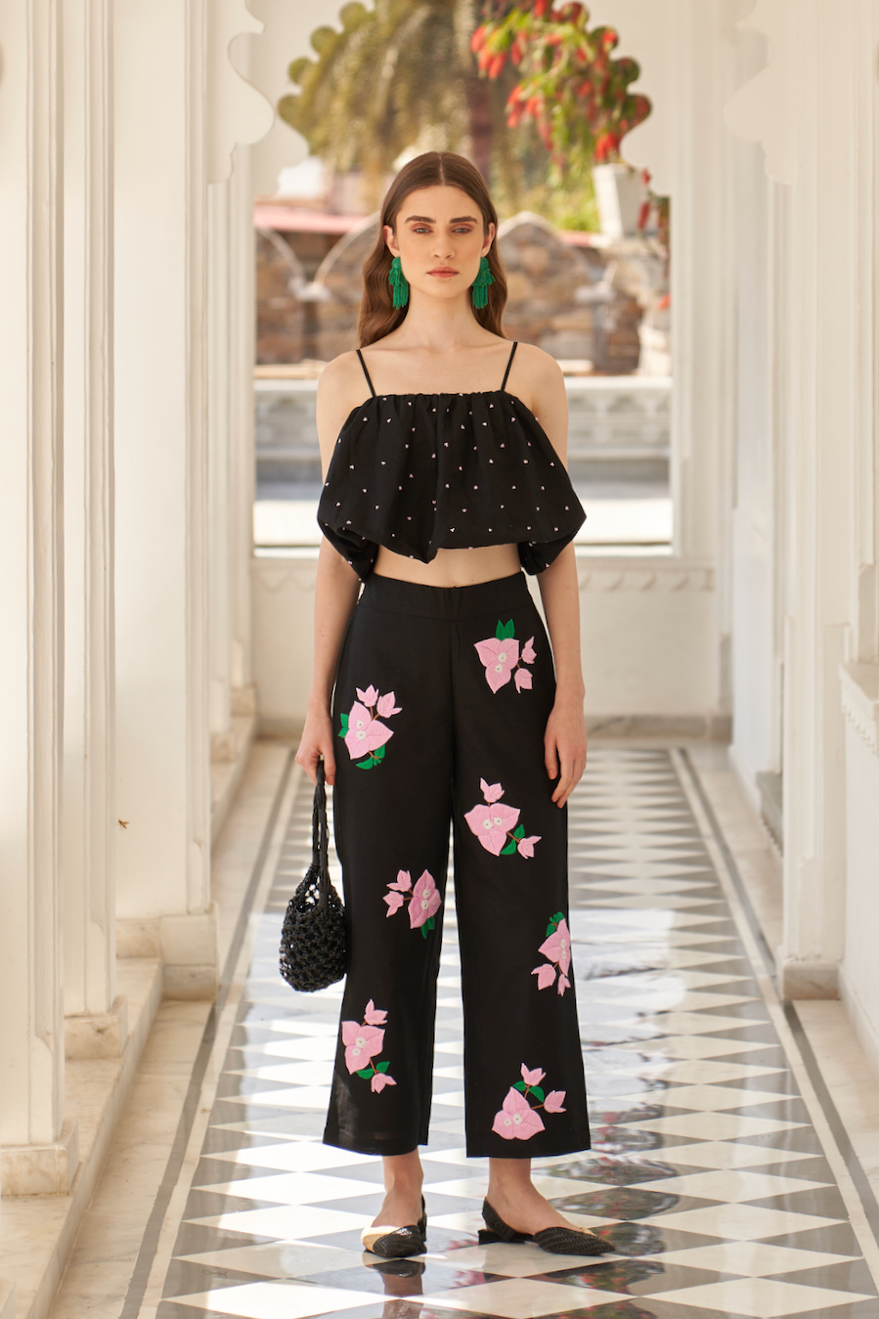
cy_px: 660
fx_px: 3846
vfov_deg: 19.5
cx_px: 440
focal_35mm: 105
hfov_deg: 13.0
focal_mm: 70
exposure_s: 1/640
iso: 50
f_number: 2.8
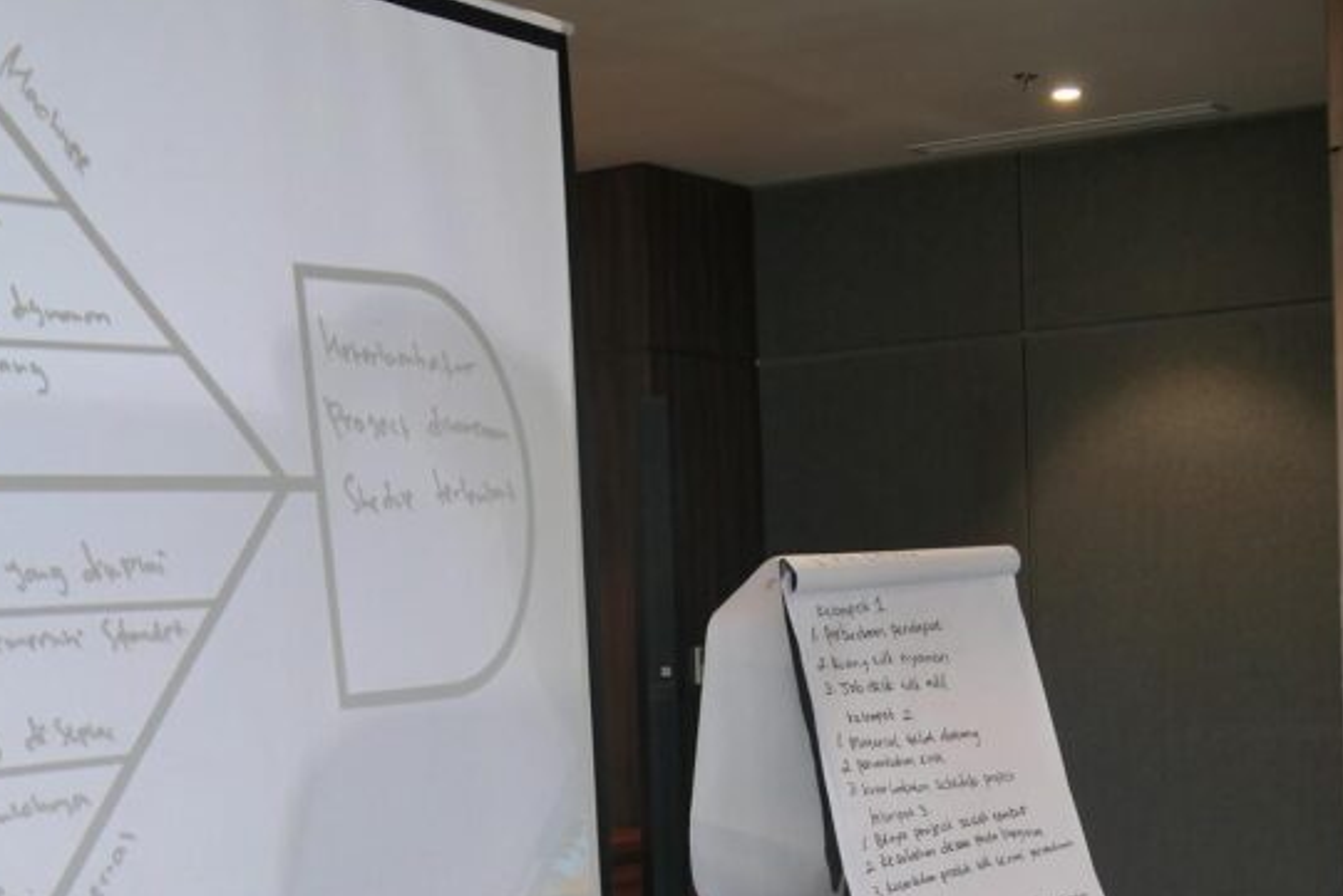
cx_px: 799
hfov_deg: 28.8
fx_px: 2612
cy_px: 761
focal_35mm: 70
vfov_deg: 19.2
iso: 400
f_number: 2.8
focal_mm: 13.5
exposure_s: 1/80
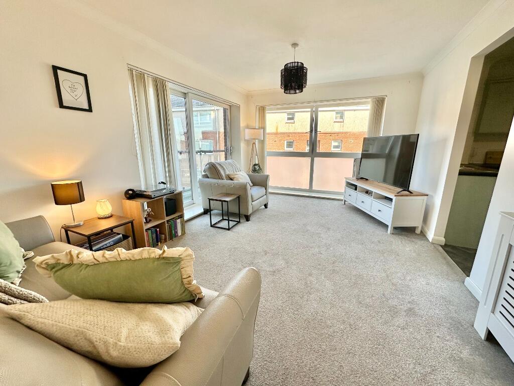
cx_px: 257
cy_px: 193
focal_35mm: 14
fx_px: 208
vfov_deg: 85.7
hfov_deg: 102.1
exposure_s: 1/141
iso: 40
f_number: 2.2
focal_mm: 2.22
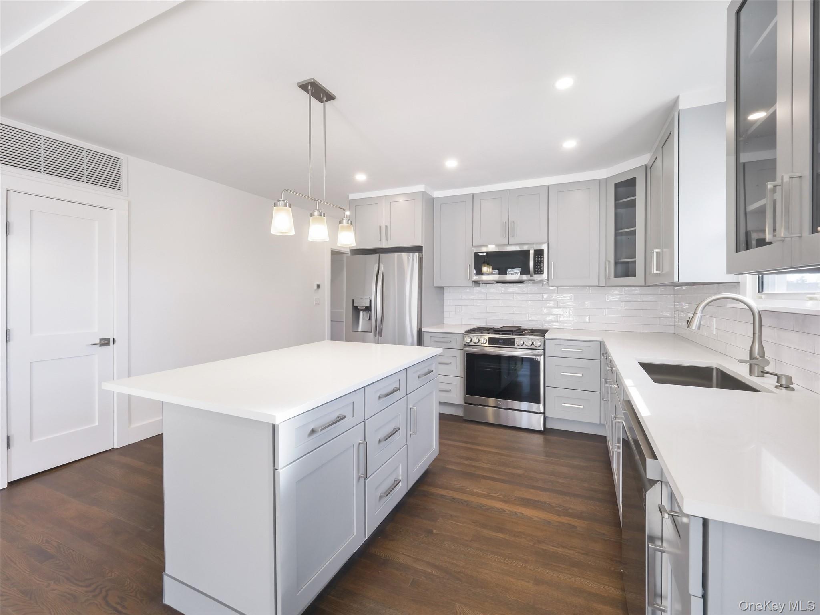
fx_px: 332
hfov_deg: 102.1
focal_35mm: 14
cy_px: 308
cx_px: 410
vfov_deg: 85.7
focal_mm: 7
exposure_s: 1/10
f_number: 8
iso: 800
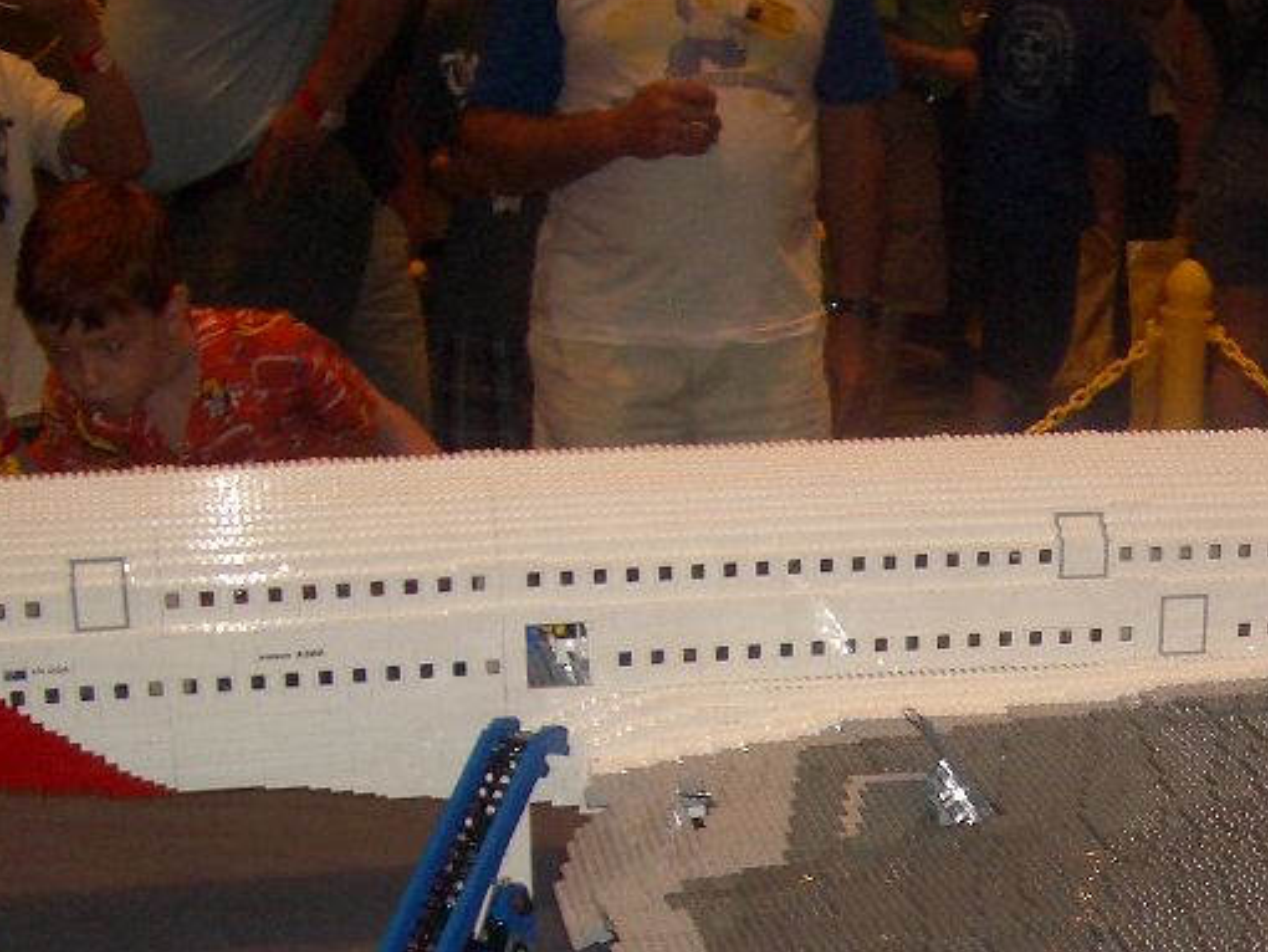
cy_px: 994
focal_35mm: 79
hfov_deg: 23.8
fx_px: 2895
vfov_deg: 18.1
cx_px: 1203
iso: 100
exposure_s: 1/60
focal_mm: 5.8
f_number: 2.6
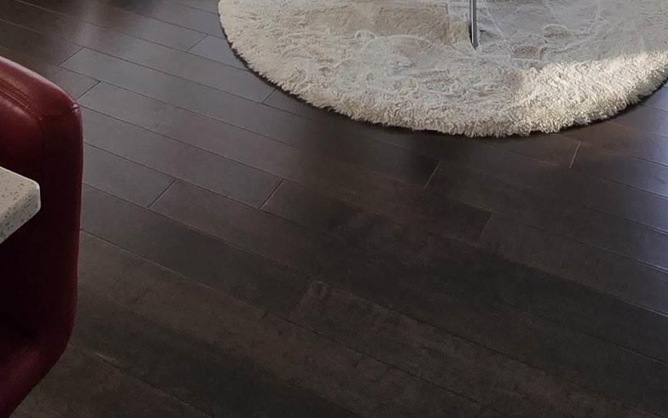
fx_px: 837
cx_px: 317
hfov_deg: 43.5
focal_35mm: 46
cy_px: -328
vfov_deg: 20.3
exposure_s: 1/279
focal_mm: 2.2
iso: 50
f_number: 2.2
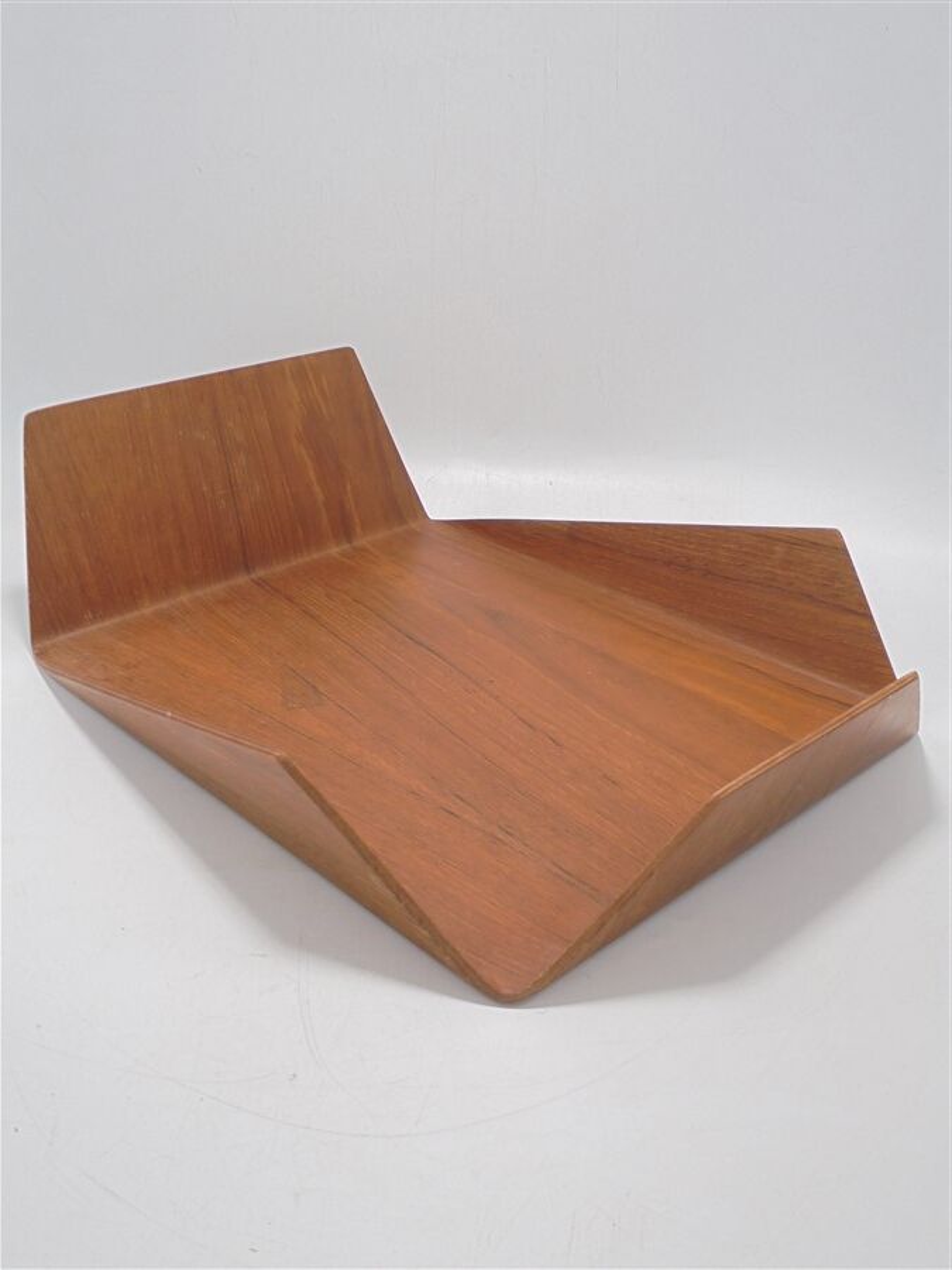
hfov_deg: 41.8
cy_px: 635
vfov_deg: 54.0
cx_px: 476
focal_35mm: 34
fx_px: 1247
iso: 100
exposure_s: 1/30
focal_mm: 6.1
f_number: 4
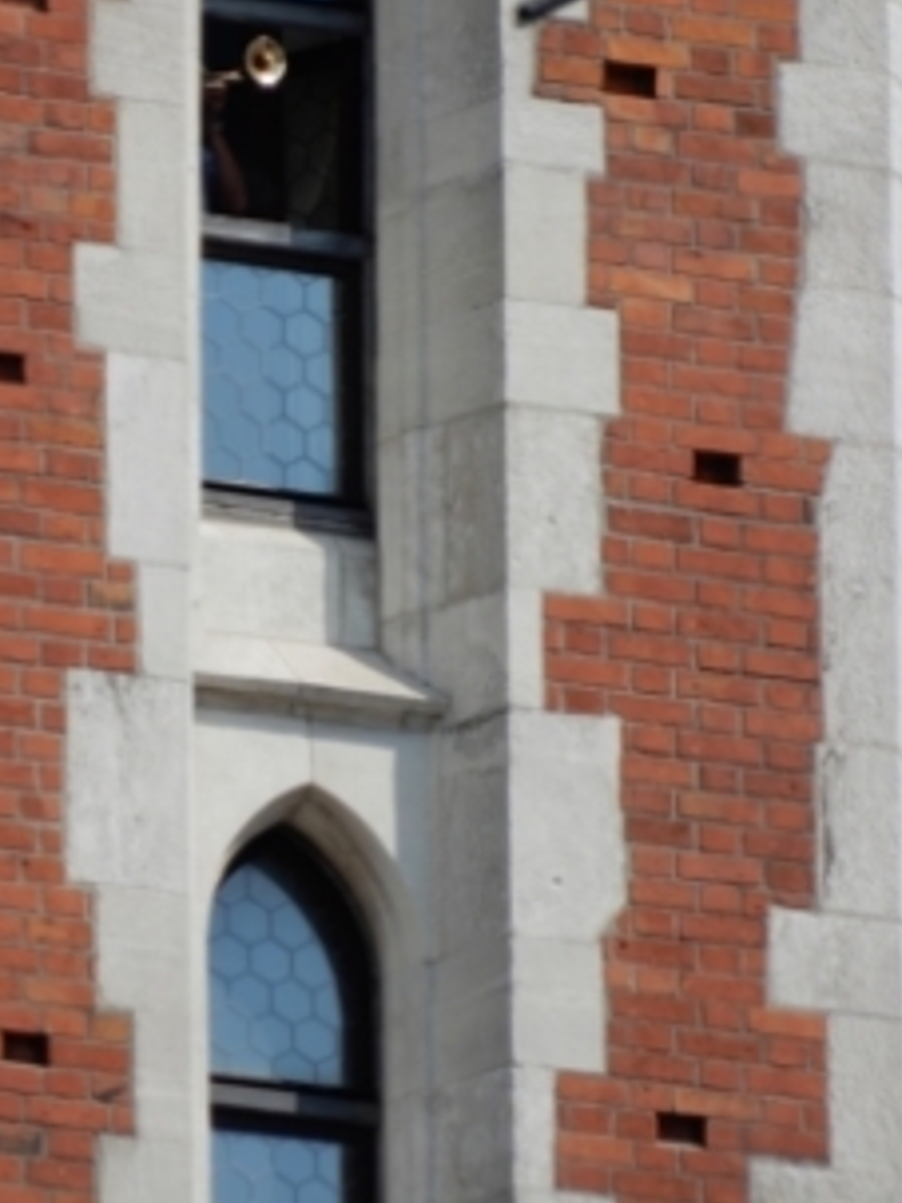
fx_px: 48223
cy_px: 290
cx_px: 479
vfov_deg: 1.4
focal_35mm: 1387
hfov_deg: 1.1
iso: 80
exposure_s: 1/400
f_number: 6.9
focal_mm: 151
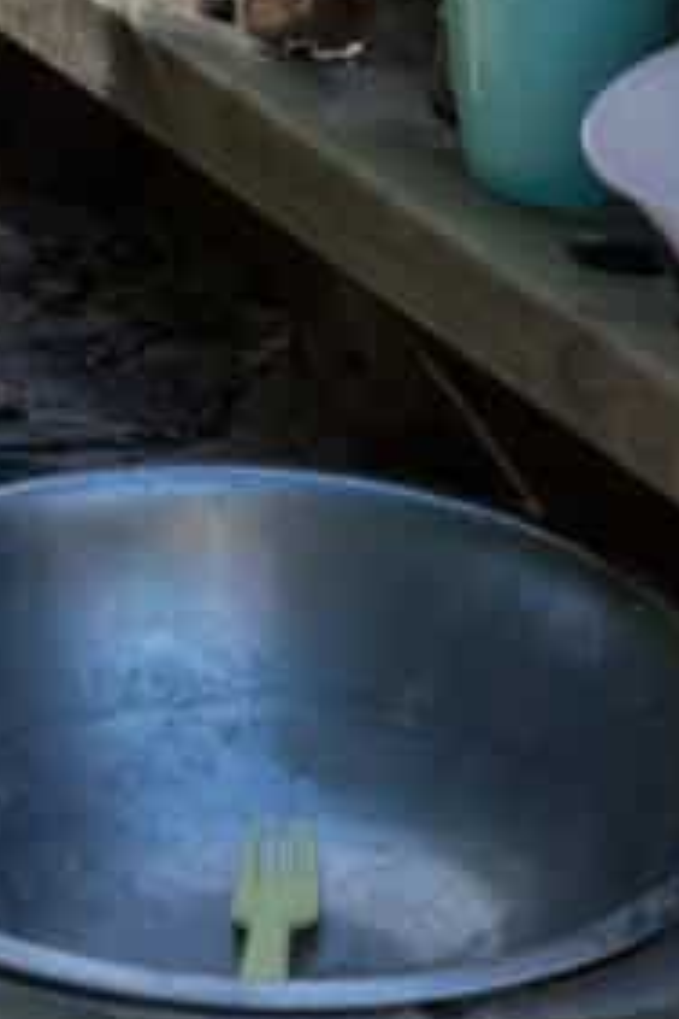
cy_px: -257
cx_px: -240
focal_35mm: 305
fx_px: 8628
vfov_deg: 6.7
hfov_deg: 4.5
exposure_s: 1/160
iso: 125
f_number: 5.6
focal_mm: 56
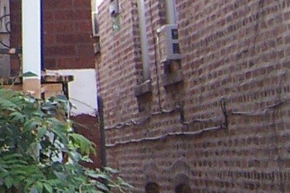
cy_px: -122
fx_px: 1409
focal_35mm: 175
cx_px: -354
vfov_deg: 7.7
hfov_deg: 10.5
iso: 80
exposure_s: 1/125
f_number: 3.4
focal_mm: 5.5
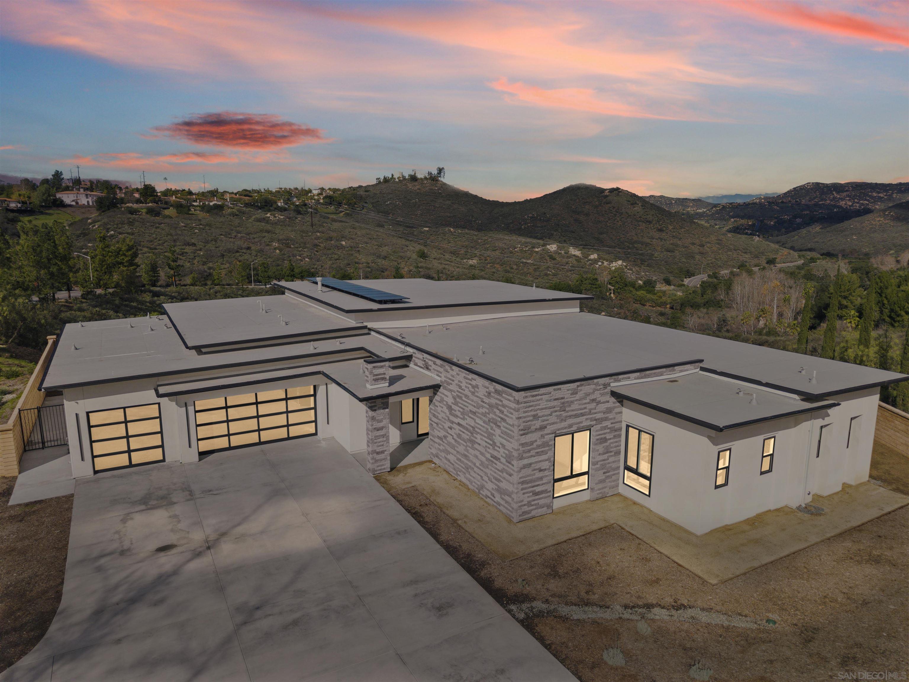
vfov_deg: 56.8
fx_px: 630
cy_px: 341
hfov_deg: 71.6
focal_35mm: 24
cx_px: 454
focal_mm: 8.67
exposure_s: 1/100
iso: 100
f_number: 1.8
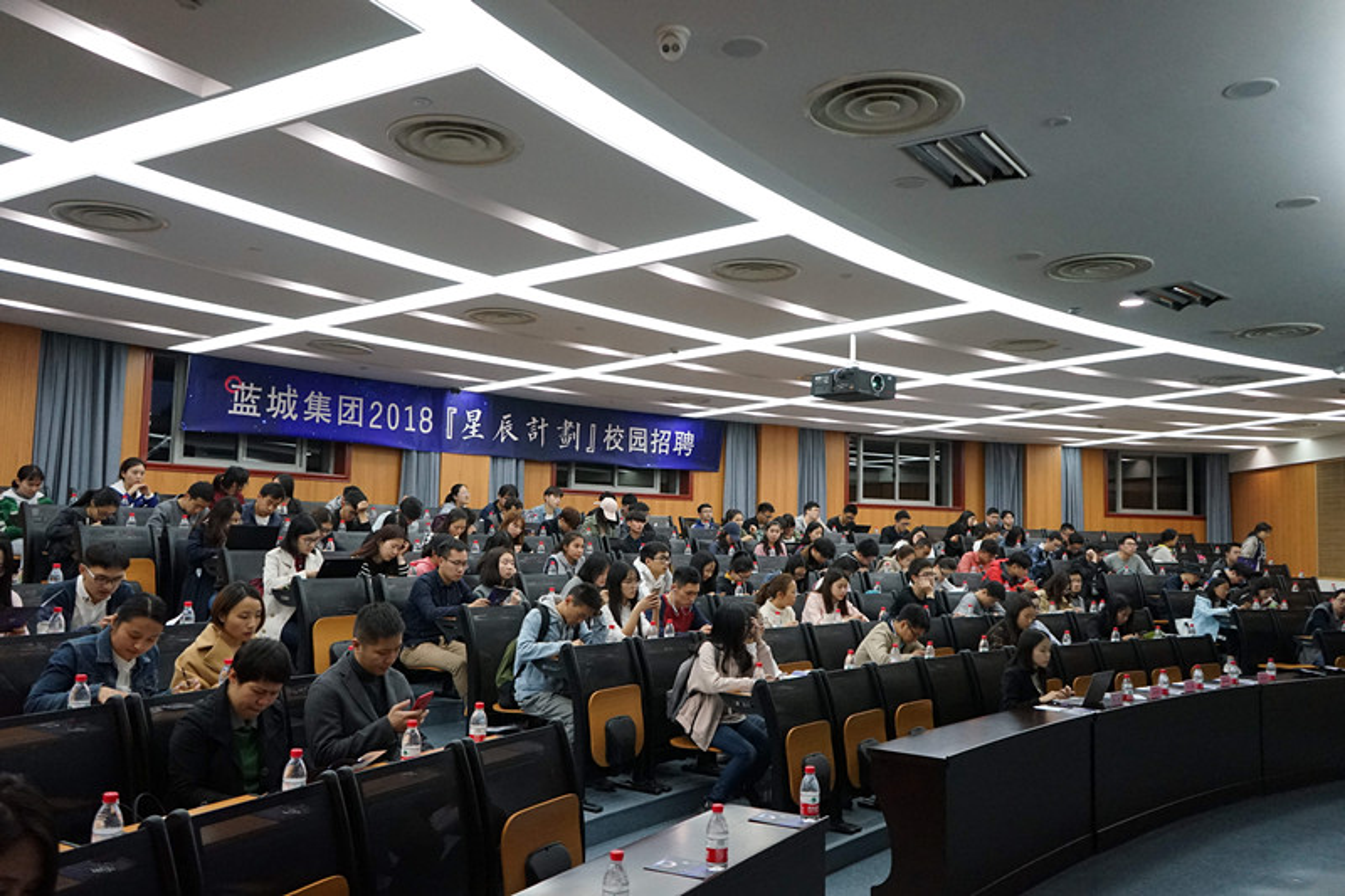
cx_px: 672
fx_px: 1046
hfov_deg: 65.5
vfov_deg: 46.4
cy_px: 448
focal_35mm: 28
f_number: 3.5
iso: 3200
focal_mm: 28
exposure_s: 1/400
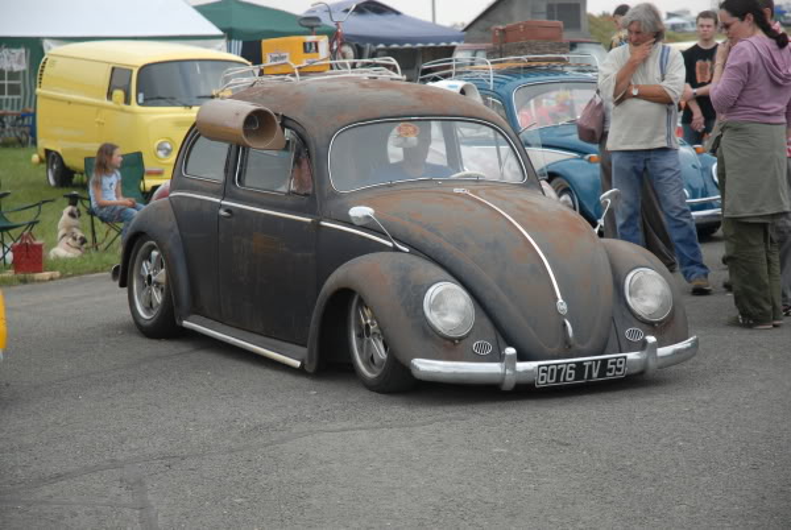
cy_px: 265
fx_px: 2310
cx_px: 396
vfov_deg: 13.1
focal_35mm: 105
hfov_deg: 19.4
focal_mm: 70
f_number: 4.5
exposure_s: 1/200
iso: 100
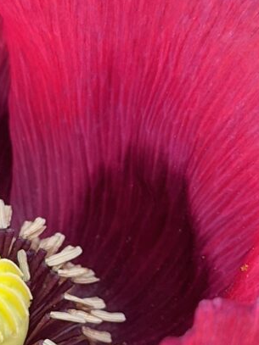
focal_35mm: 136
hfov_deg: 10.8
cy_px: 269
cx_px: -25
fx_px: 1357
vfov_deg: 14.4
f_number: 1.73
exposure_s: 1/1235
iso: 54
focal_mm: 4.38
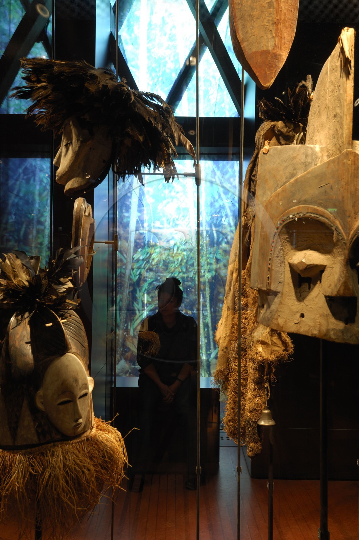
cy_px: 270
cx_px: 180
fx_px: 540
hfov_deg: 36.8
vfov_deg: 53.2
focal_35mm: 36
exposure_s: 1.6
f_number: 9
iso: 100
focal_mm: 24
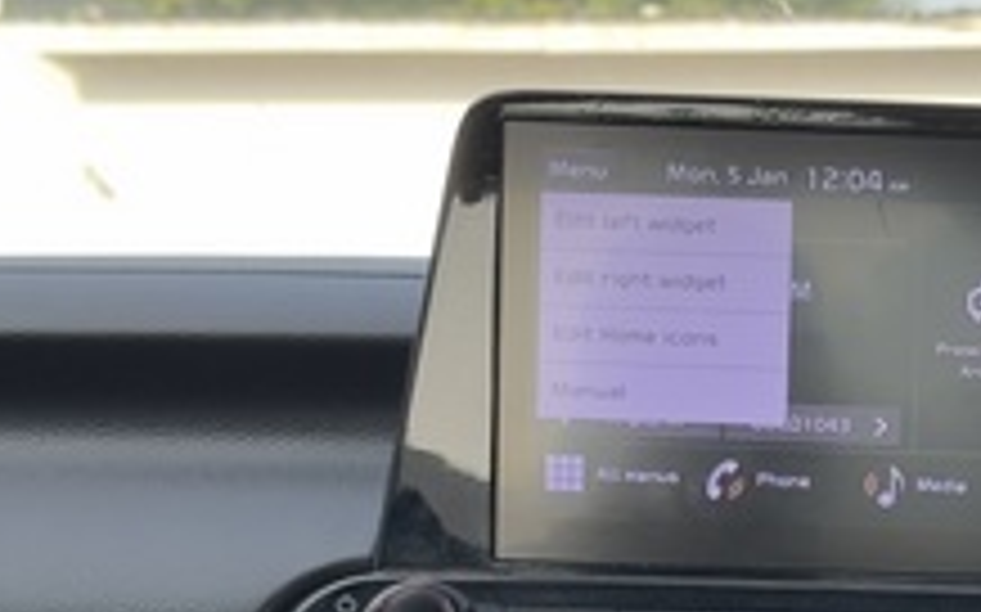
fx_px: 3741
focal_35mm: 140
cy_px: 904
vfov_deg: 9.1
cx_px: 868
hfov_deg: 14.8
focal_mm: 6.86
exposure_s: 1/291
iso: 64
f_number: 1.78
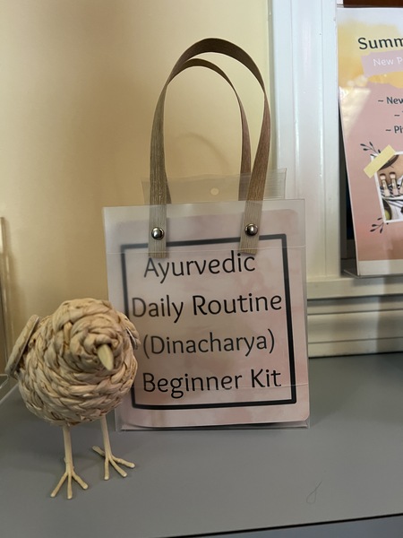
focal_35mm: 26
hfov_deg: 53.1
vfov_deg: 67.3
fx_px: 404
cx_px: 202
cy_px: 269
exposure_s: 1/60
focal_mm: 5.7
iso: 320
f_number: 1.5
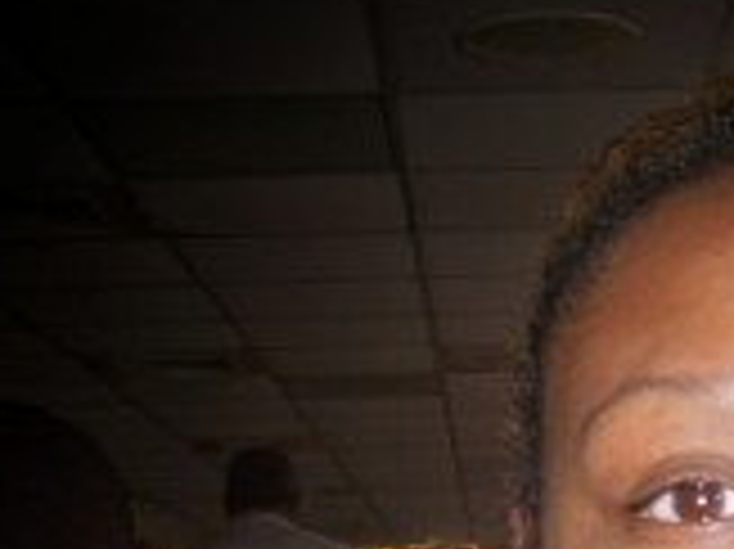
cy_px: 691
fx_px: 1992
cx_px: 761
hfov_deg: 20.1
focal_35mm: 94
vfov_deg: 15.1
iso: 80
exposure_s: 1/60
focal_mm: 5.6
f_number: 2.7
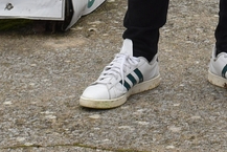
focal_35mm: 291
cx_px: 317
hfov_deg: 7.0
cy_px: -248
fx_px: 1835
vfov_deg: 4.6
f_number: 8
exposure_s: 1/250
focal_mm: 35
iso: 400
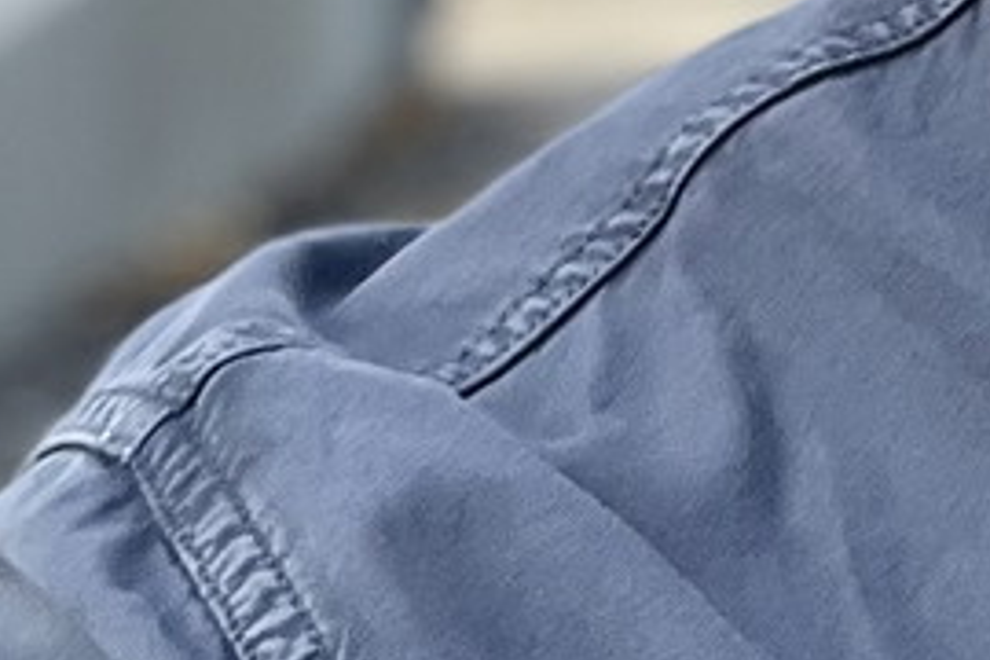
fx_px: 4070
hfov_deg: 12.8
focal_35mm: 148
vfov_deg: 8.6
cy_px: -821
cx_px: 1694
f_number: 2.2
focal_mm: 2.71
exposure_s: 1/167
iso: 32
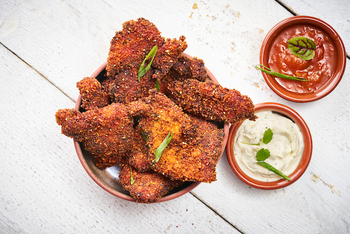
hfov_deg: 22.6
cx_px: 175
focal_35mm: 90
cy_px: 117
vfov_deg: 15.2
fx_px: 875
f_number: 5.6
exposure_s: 1/125
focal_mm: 90
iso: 200
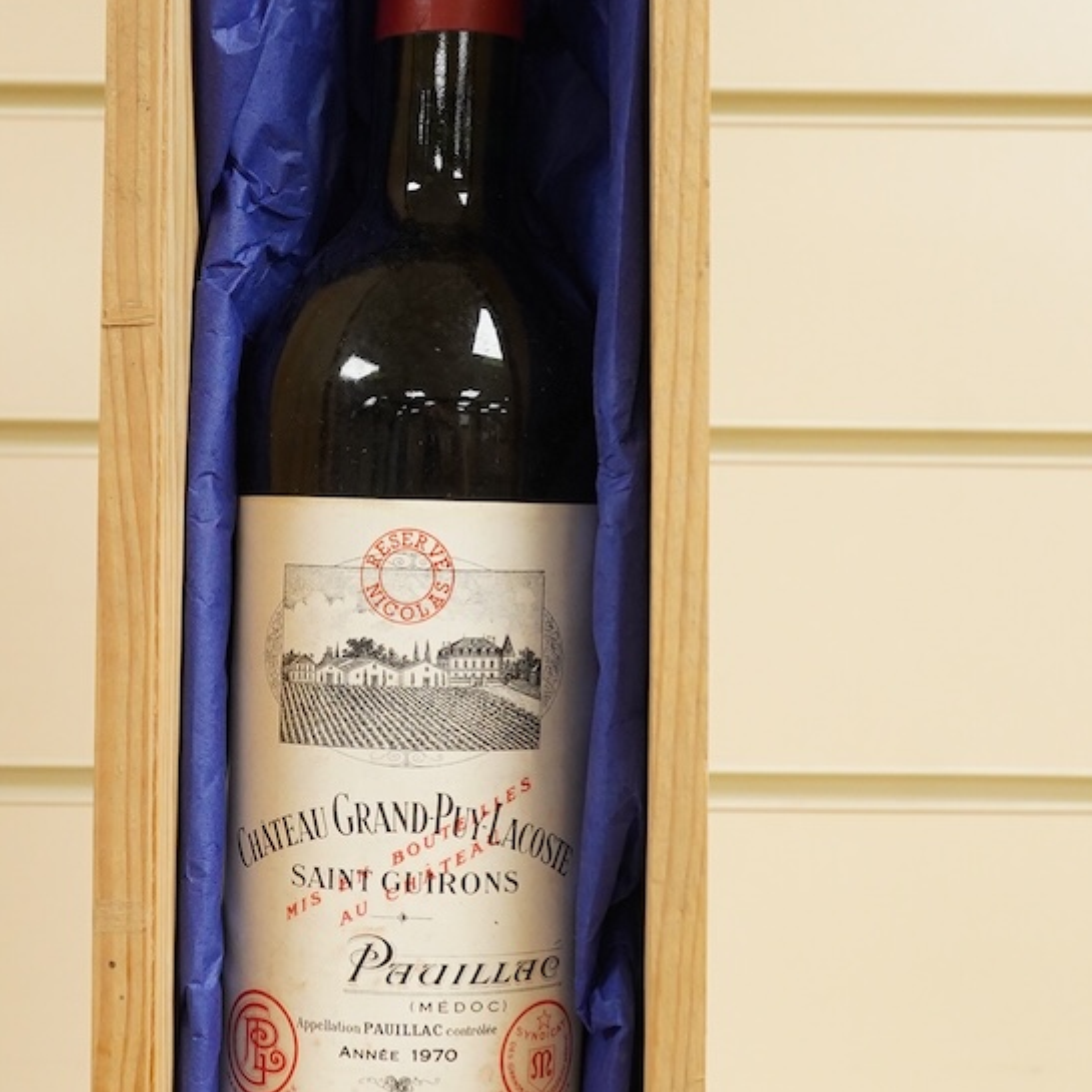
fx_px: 2820
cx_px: 397
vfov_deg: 21.9
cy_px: 498
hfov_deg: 21.9
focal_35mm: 79
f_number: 9
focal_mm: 30
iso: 2000
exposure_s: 1/125
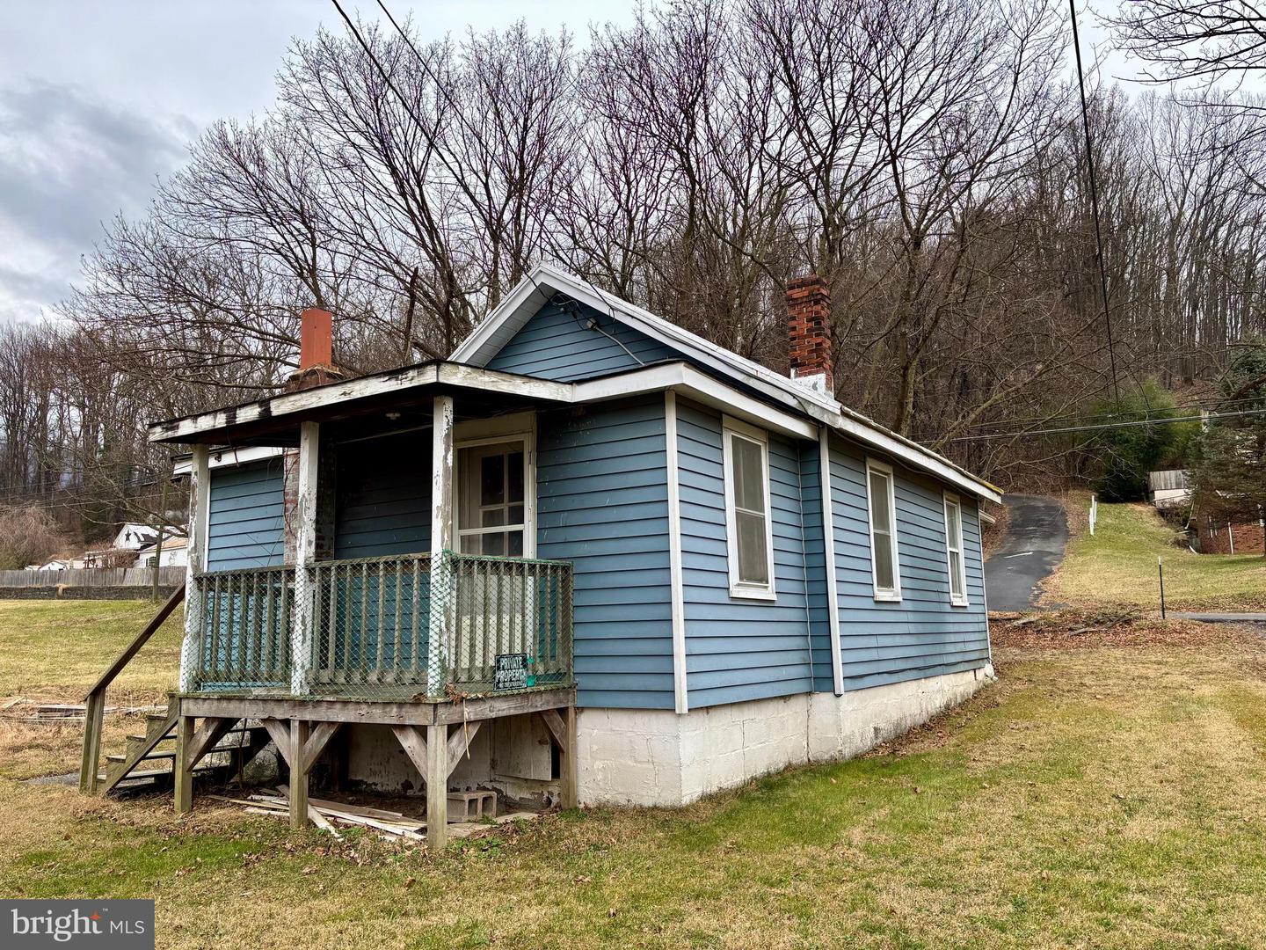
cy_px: 475
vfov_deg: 53.1
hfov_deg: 67.3
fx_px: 951
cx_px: 633
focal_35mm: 26
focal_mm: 5.96
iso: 50
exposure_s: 1/662
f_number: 1.6
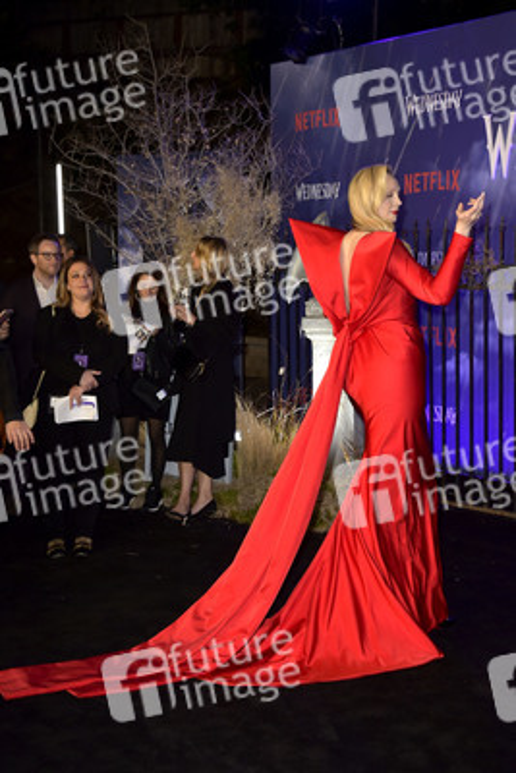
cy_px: 386
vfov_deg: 35.6
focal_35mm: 56
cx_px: 258
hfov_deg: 24.2
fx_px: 1203
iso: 1000
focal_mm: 56
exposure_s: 1/250
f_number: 6.3
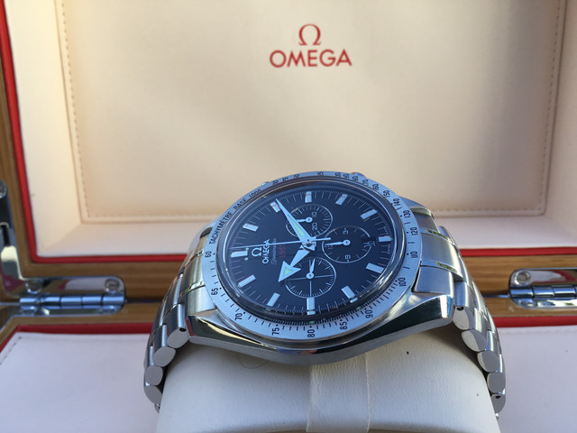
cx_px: 288
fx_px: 517
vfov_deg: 45.4
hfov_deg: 58.4
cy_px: 216
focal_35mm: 31
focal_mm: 3.3
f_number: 2.4
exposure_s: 1/331
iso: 25
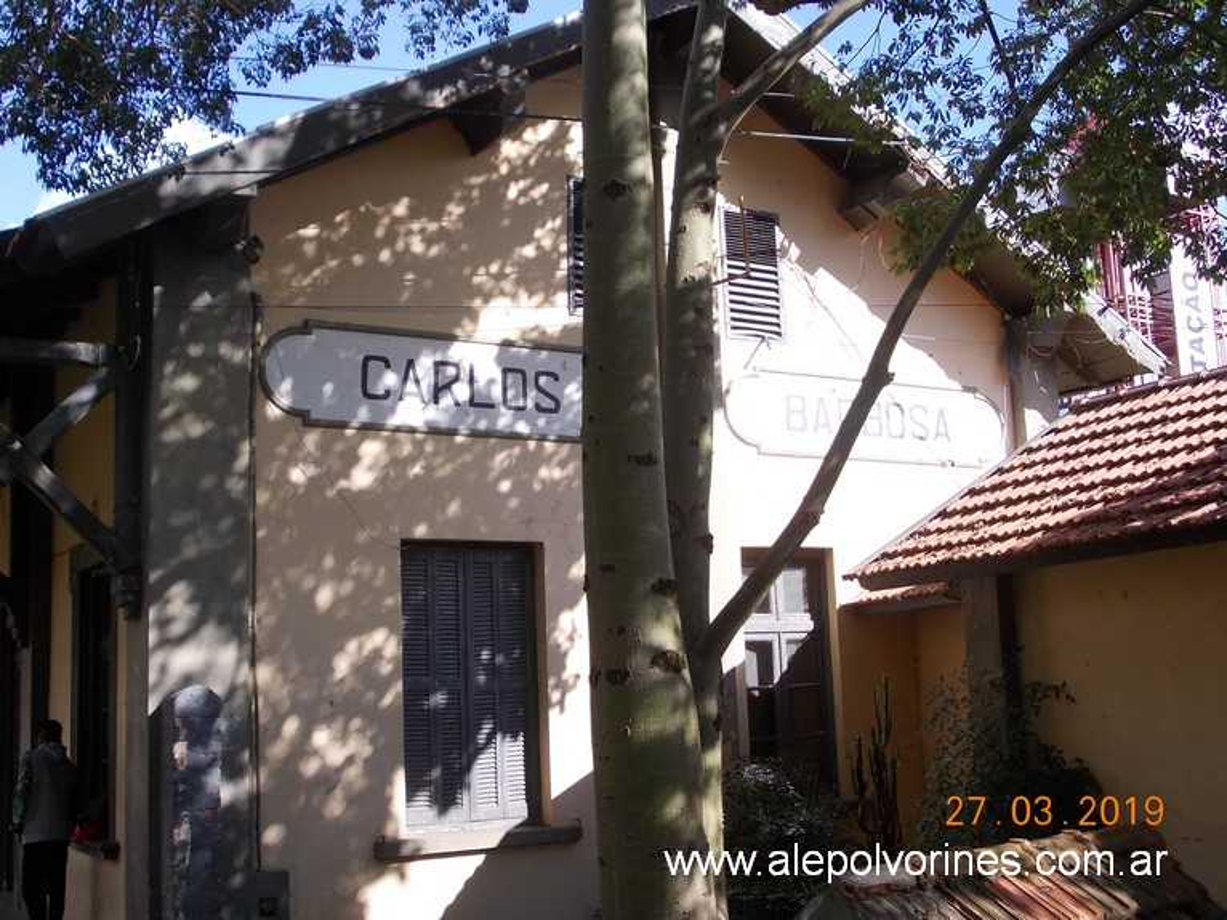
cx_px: 614
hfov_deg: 43.9
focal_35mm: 43
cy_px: 460
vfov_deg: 33.6
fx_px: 1524
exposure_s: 1/400
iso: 80
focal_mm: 6.1
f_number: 3.3
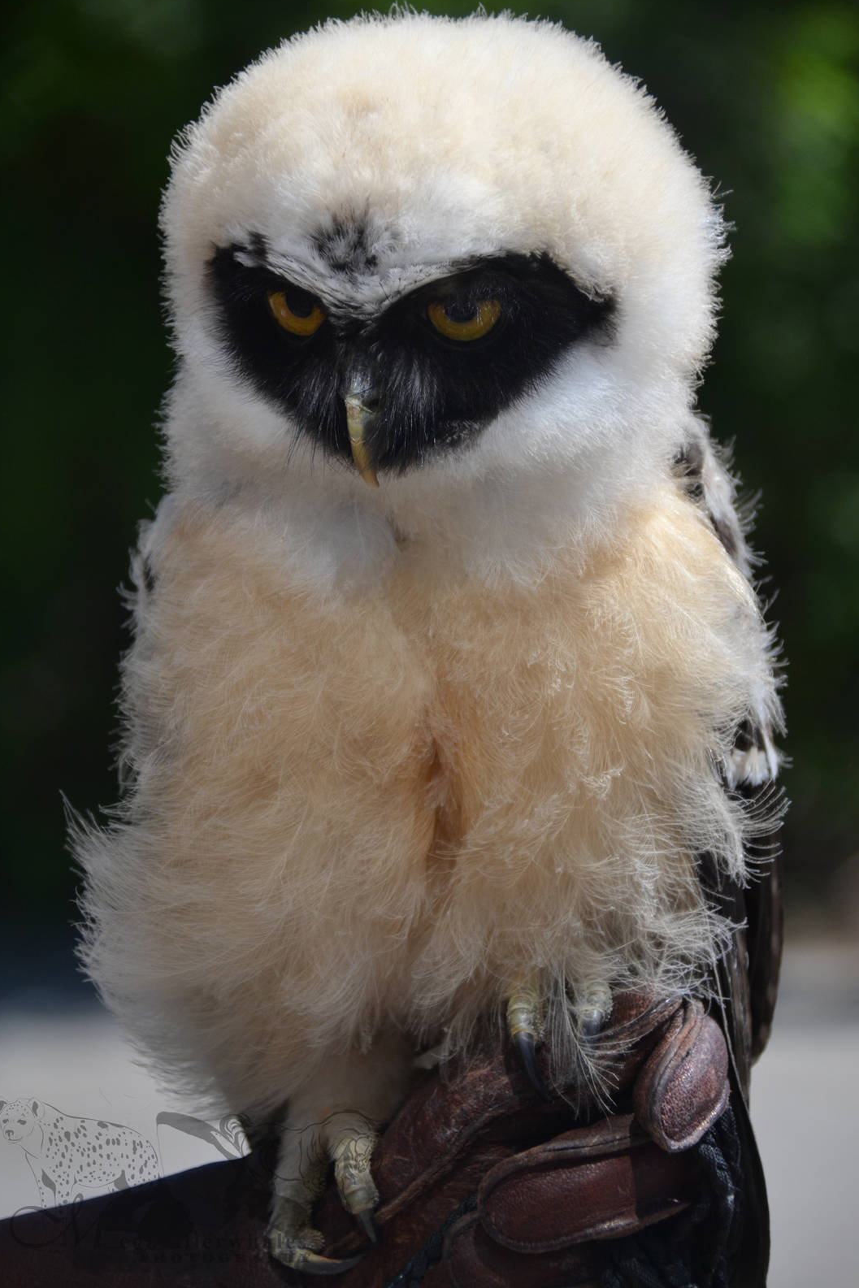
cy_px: 639
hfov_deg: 6.3
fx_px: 7854
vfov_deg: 9.4
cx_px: 429
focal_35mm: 220
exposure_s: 1/1600
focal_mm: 145
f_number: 6.3
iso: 400
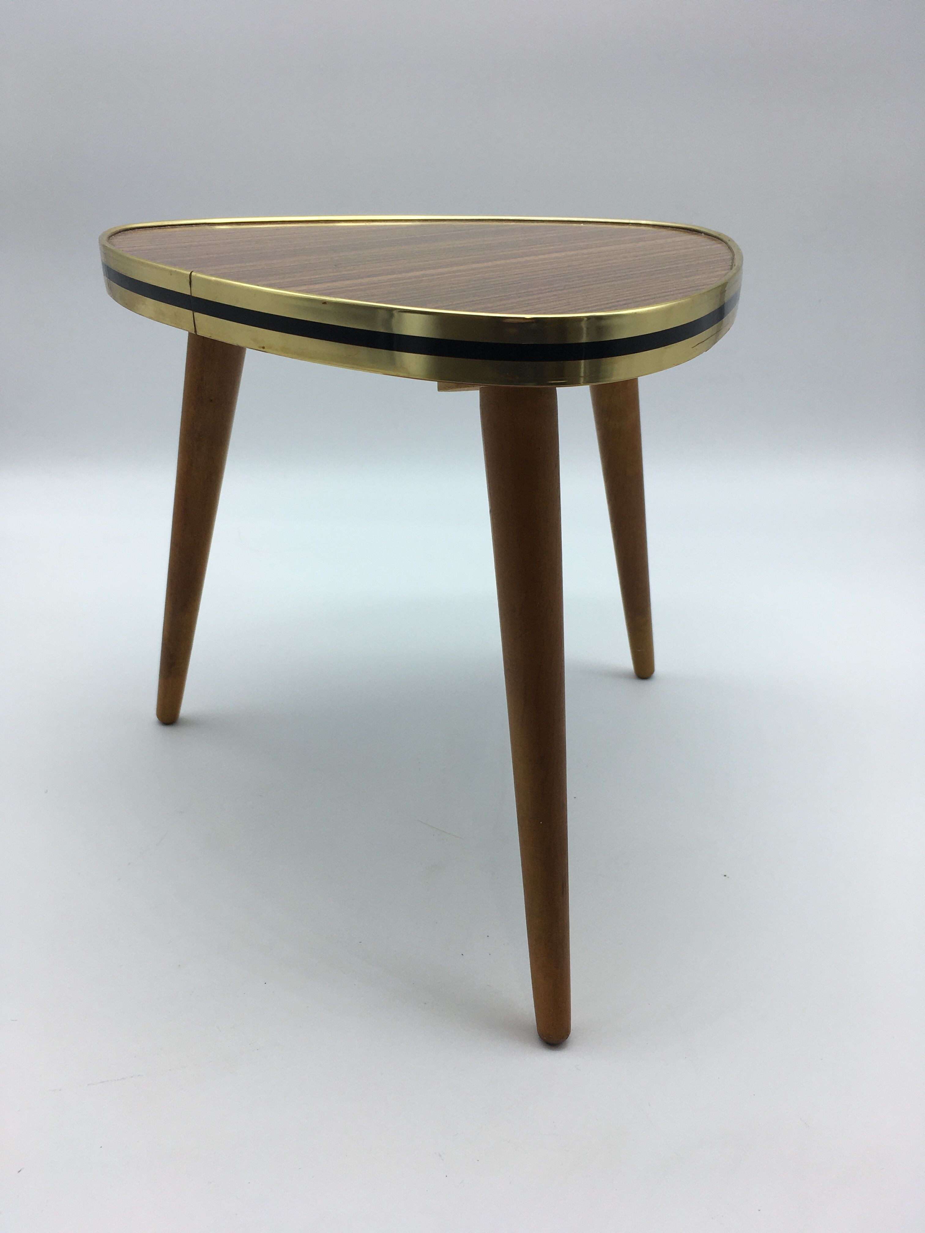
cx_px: 462
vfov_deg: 61.7
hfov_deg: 48.2
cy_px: 616
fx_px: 1033
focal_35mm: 29
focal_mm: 4.15
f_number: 2.2
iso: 25
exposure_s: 1/292
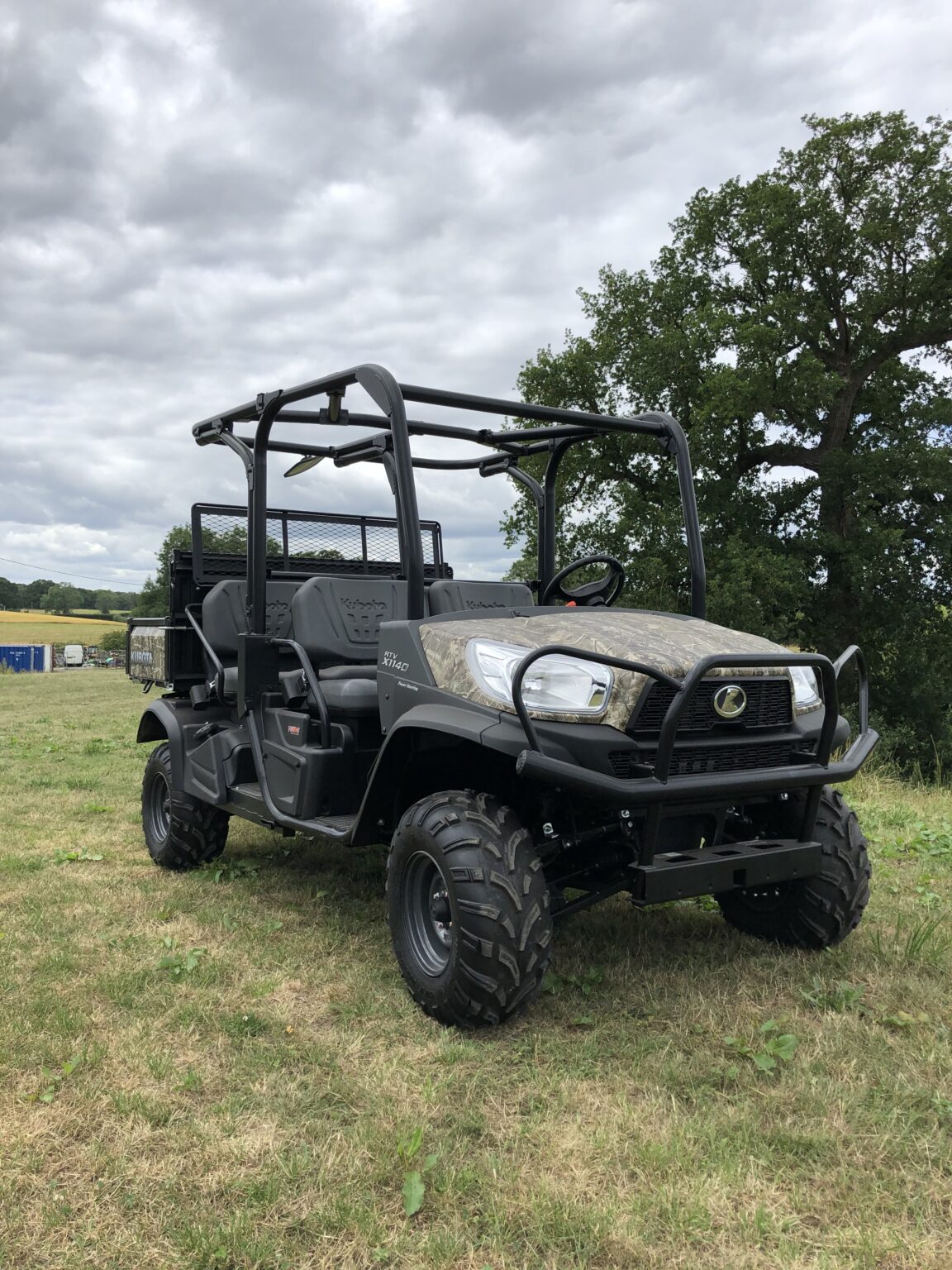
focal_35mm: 28
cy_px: 635
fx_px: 1027
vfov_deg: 63.4
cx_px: 476
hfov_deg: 49.7
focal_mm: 3.99
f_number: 1.8
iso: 20
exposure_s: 1/2088
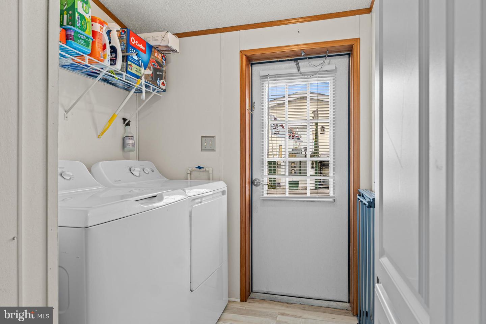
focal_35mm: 21
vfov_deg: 60.2
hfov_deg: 82.0
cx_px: 243
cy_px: 162
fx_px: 279
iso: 200
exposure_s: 1/4
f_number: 6.3
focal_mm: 13.8
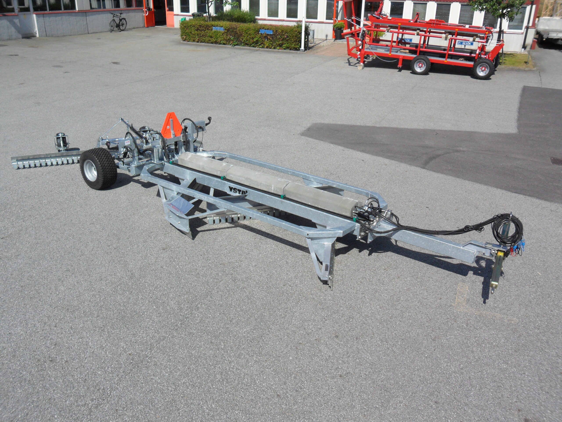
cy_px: 211
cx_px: 281
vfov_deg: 44.2
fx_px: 520
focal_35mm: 32
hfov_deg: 56.8
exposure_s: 1/750
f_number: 3.7
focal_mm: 5.7
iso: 80
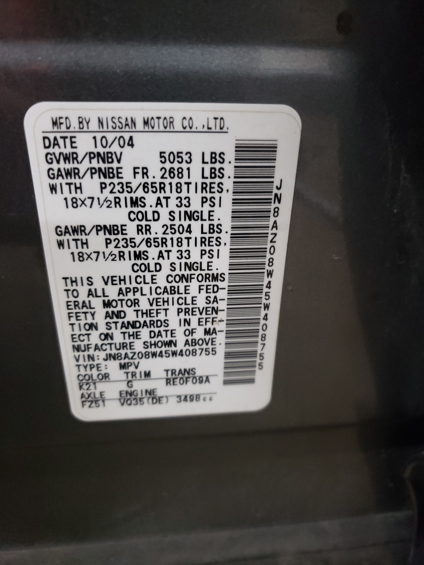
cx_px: 212
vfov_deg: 67.3
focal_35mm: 26
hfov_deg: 53.1
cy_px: 282
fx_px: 425
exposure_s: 1/30
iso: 310
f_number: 1.5
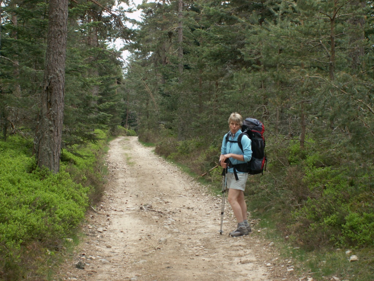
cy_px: 140
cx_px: 187
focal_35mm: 72
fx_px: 778
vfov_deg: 20.4
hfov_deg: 27.0
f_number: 3.5
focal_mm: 11.97
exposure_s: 1/50
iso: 50
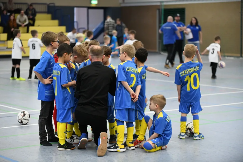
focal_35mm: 92
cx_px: 122
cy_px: 81
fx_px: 621
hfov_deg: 22.1
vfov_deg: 14.9
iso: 8000
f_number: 2.8
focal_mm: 92
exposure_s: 1/1000
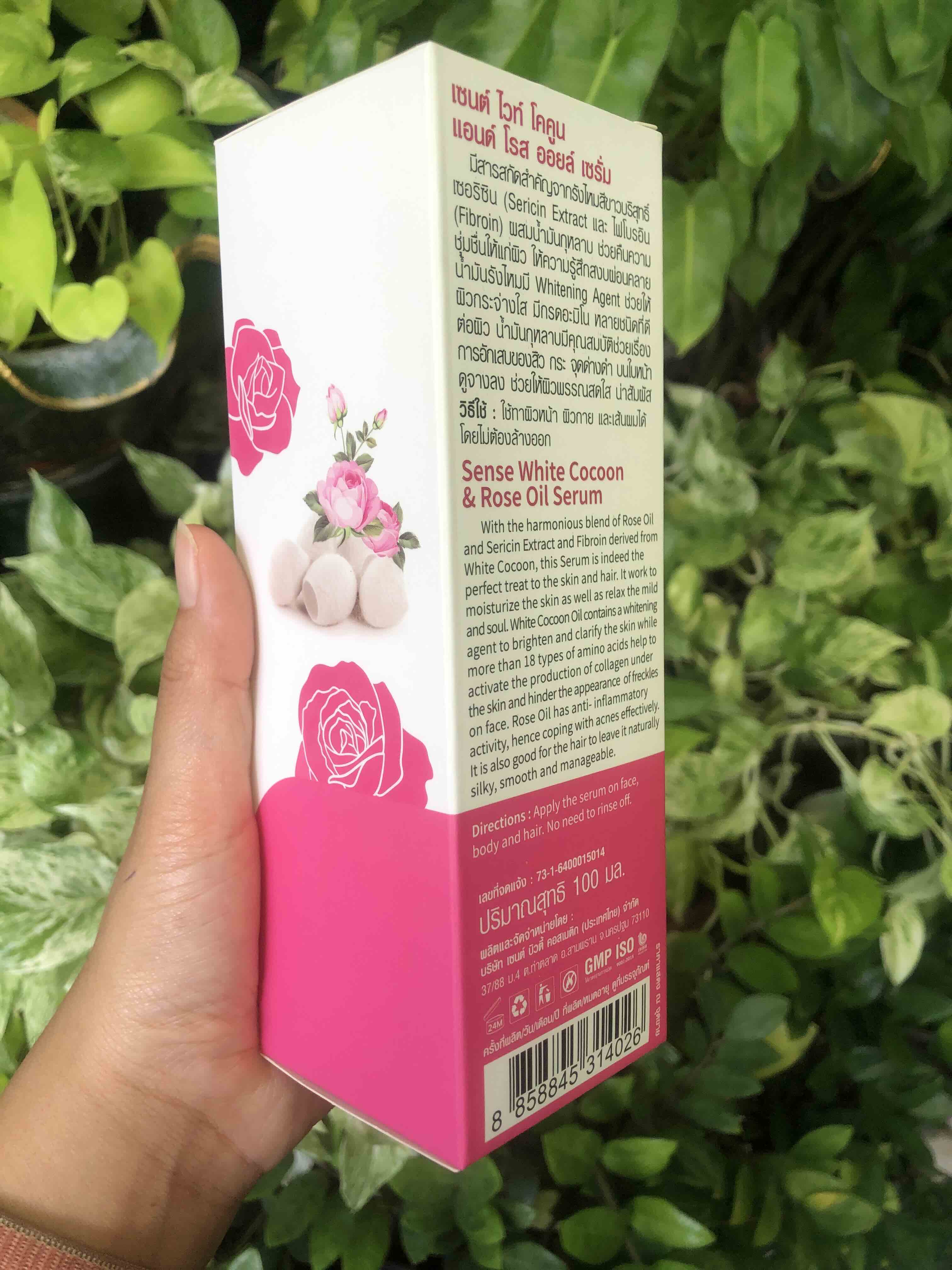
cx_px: 476
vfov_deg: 63.4
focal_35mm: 28
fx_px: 1027
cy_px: 635
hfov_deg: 49.7
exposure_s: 1/120
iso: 64
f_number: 1.8
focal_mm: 3.99
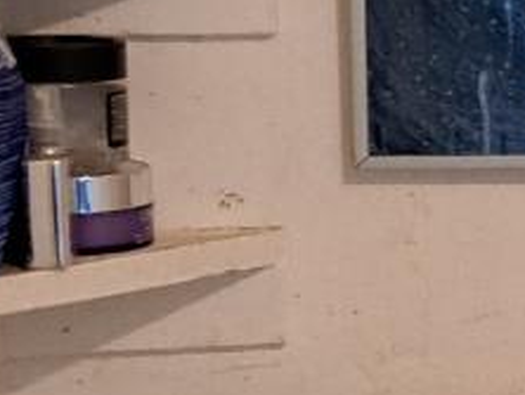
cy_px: 209
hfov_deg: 10.1
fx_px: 2460
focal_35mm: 162
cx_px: 1373
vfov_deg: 9.2
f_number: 1.8
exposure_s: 1/60
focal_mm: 5.23
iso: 400
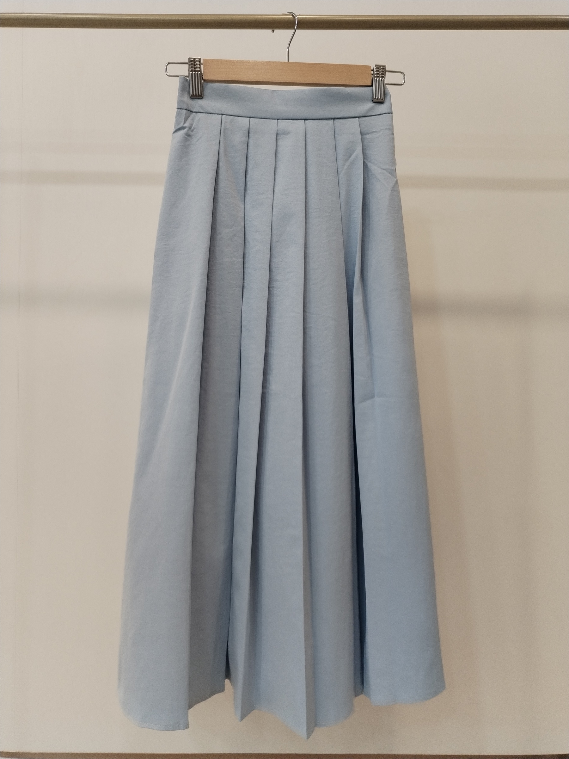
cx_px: 284
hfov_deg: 48.2
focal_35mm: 29
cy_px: 380
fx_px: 636
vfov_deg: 61.7
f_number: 1.8
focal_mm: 4.75
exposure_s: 1/60
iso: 261
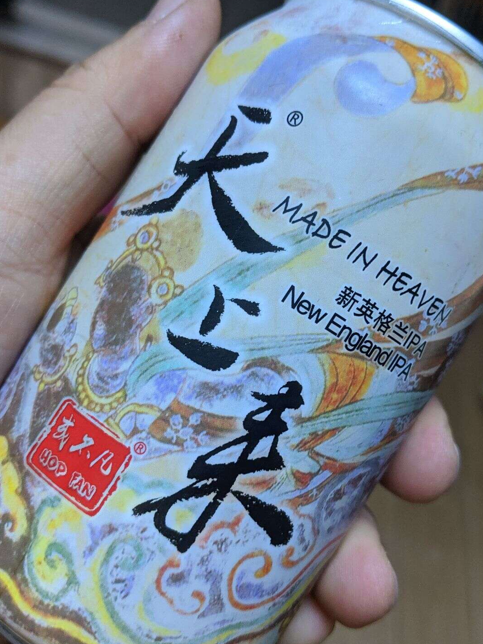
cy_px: 313
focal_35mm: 39
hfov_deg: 36.8
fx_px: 726
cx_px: 261
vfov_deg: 47.9
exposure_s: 1/120
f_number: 1.8
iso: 259
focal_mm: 4.44
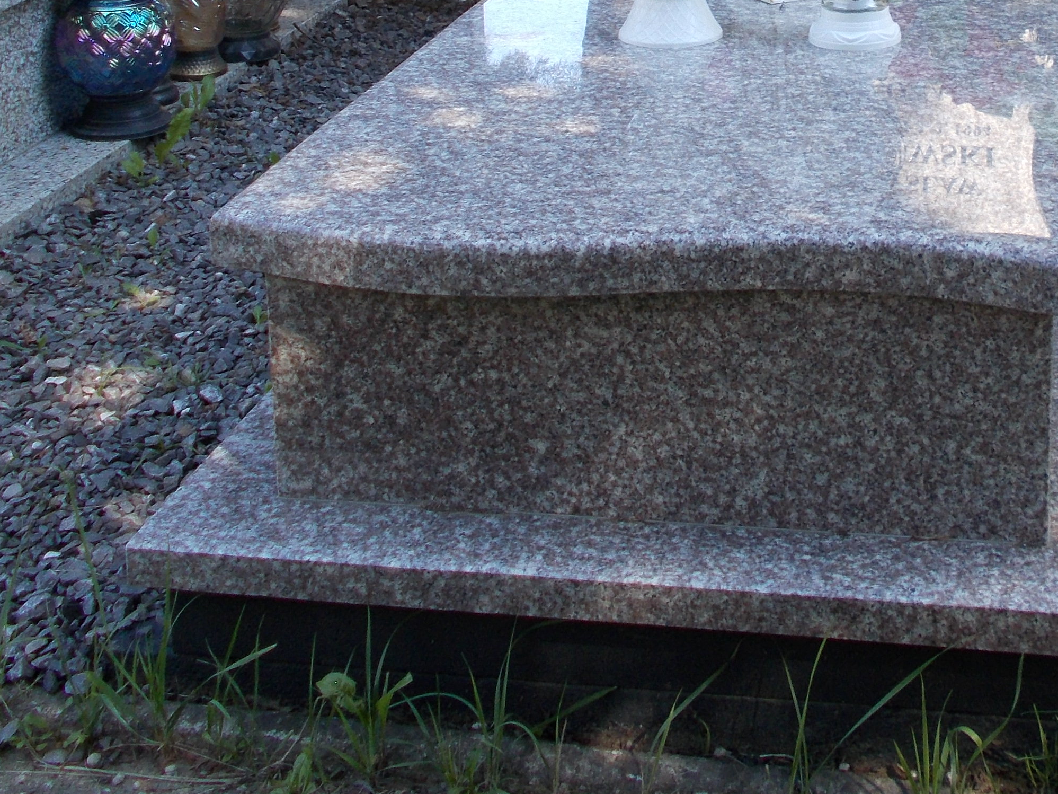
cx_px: 793
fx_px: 1834
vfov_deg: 23.1
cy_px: -55
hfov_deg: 31.6
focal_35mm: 60
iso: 80
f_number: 3.2
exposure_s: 1/125
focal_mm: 4.6
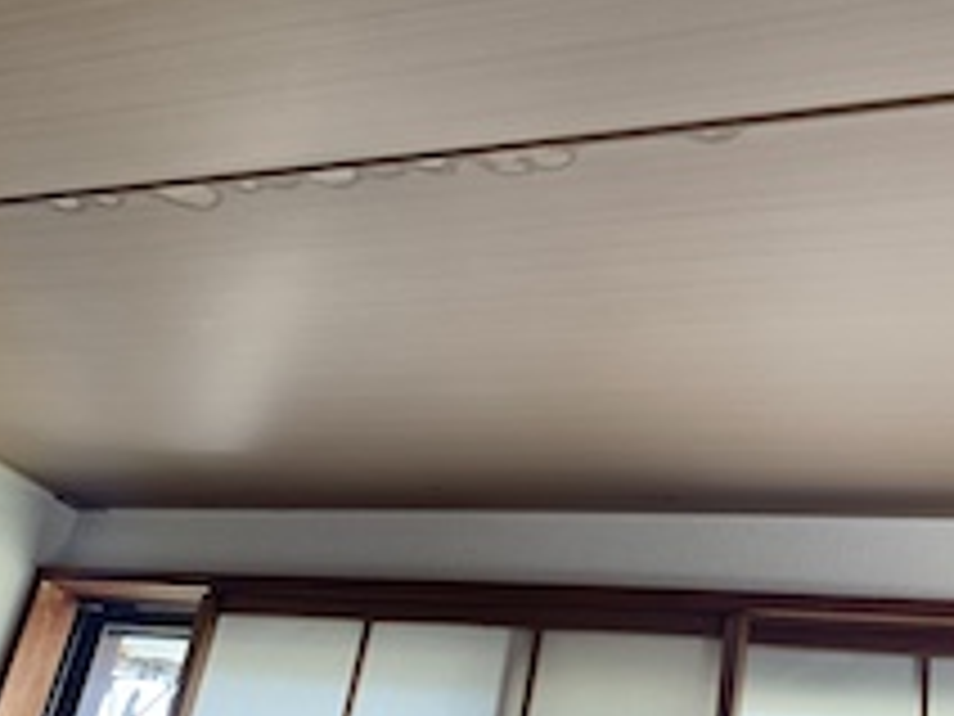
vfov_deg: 29.4
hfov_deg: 38.7
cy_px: 212
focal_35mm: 49
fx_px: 1350
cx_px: 585
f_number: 1.8
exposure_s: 1/88
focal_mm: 4.25
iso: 100
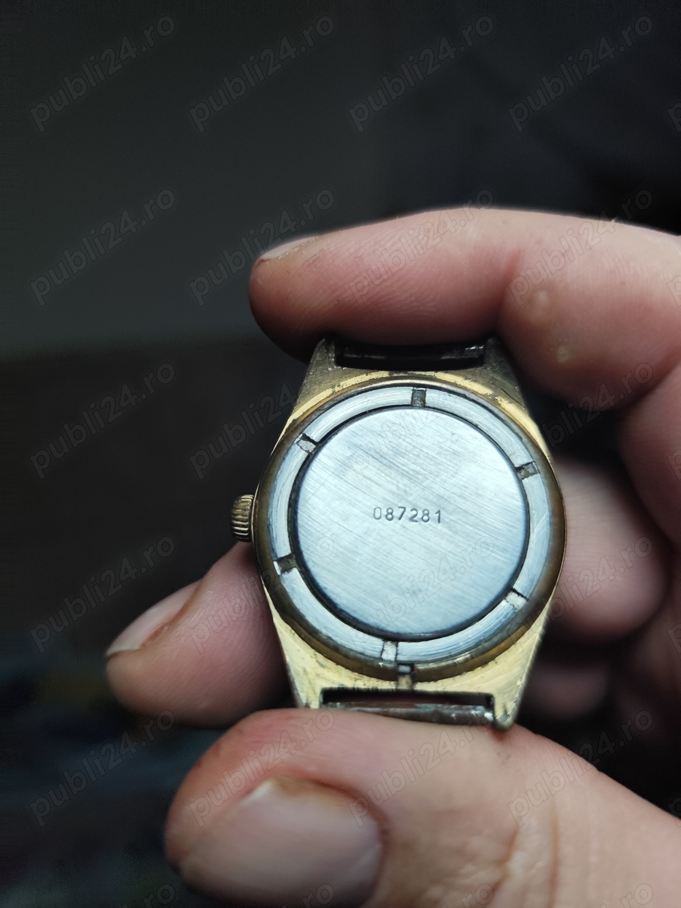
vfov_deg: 73.9
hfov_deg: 58.9
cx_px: 340
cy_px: 454
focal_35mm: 23
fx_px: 603
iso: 50
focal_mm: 6.19
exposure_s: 1/182
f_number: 1.65
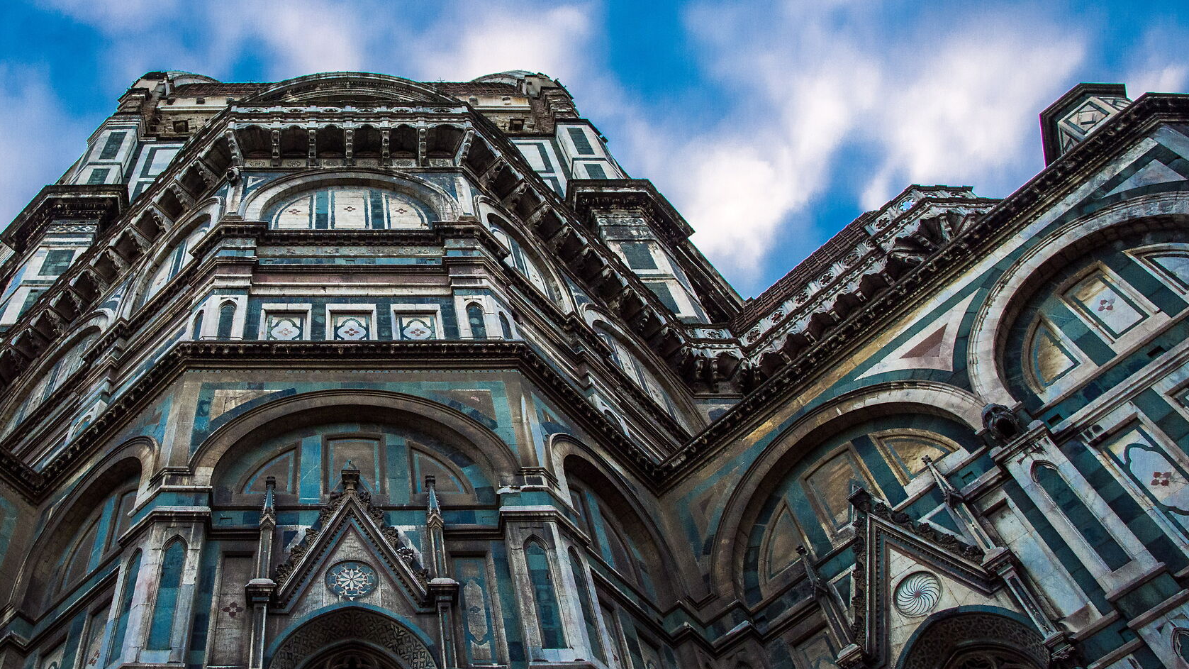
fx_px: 1135
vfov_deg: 32.8
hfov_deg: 53.8
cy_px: 307
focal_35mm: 36
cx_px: 362
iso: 3200
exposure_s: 1/250
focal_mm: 24
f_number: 8
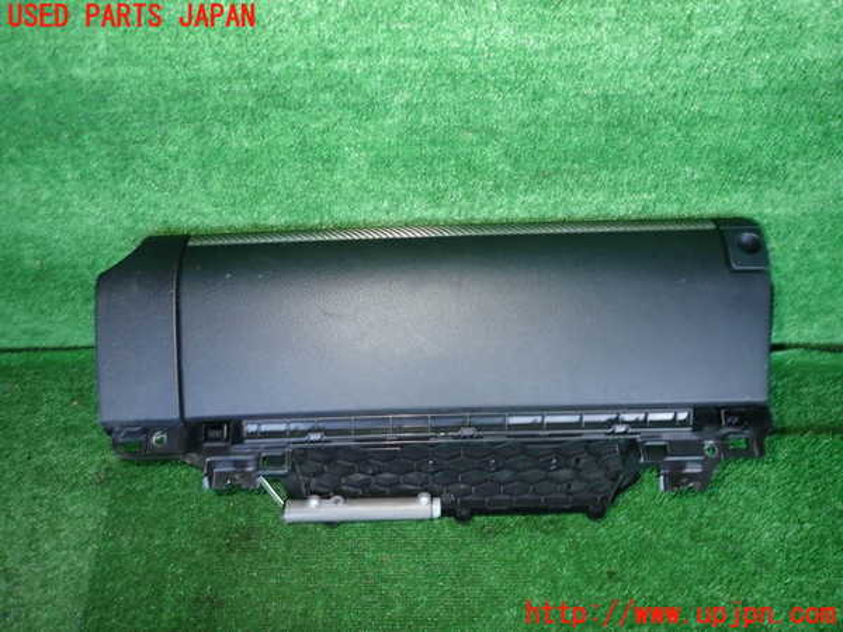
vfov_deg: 54.9
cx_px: 422
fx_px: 609
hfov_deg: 69.4
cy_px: 316
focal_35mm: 25
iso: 160
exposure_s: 1/60
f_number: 2
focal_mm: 4.5
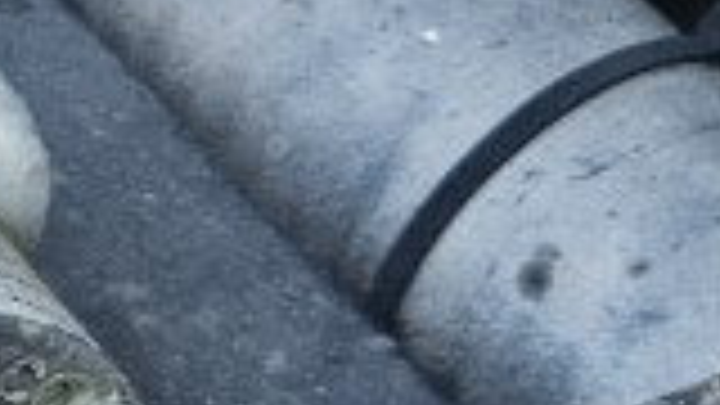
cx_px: -639
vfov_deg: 7.6
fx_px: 3055
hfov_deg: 12.2
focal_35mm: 160
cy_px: 238
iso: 250
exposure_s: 1/115
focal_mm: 5.4
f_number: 1.8
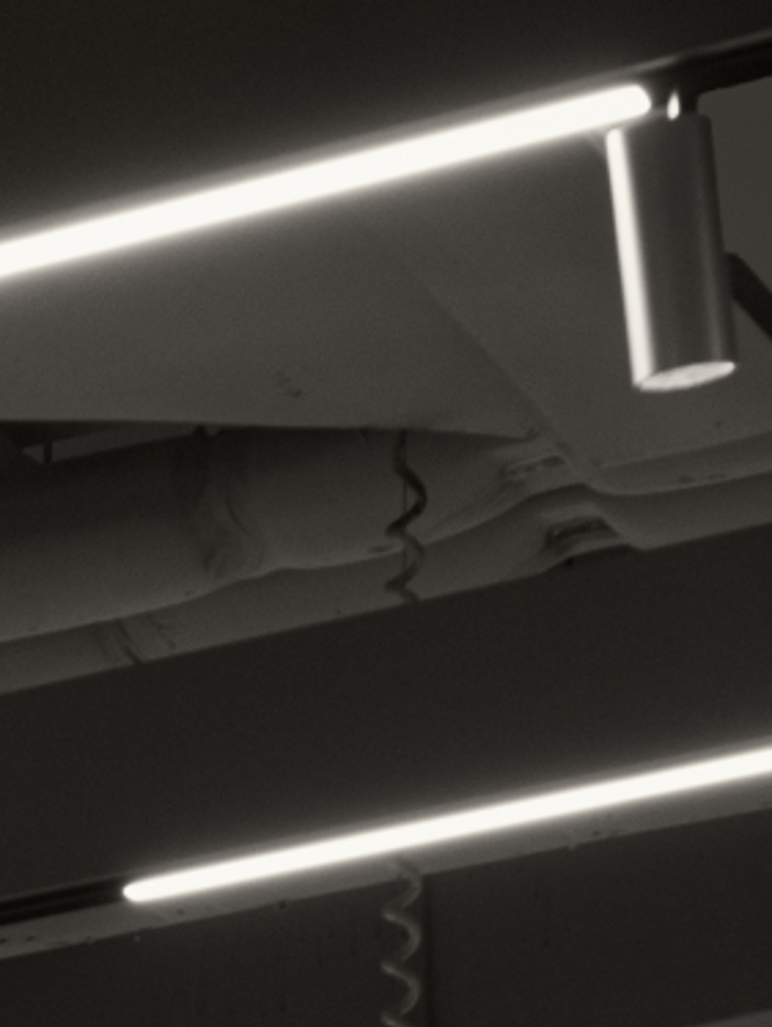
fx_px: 8257
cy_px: 3163
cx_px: -1665
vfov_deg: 6.5
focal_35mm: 278
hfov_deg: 5.0
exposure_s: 1/30
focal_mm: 50
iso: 200
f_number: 8
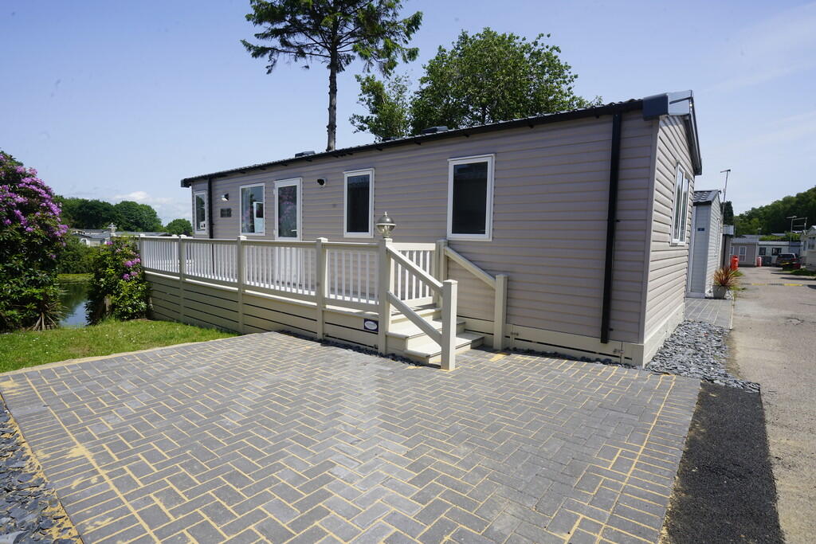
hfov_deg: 90.0
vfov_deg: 67.4
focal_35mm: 18
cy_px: 272
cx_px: 408
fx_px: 408
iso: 125
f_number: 16
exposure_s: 1/60
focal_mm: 18
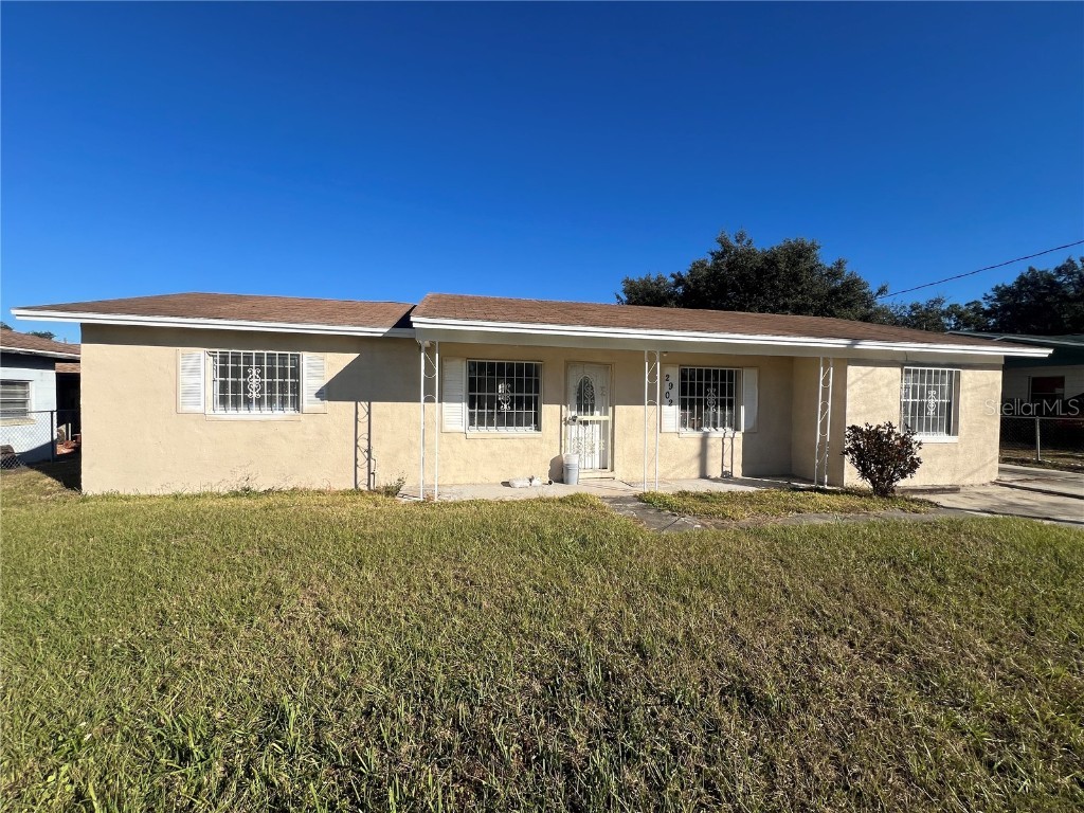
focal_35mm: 13
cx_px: 542
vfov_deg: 89.9
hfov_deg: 106.2
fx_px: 407
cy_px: 406
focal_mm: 1.57
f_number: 1.8
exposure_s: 1/2660
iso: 32
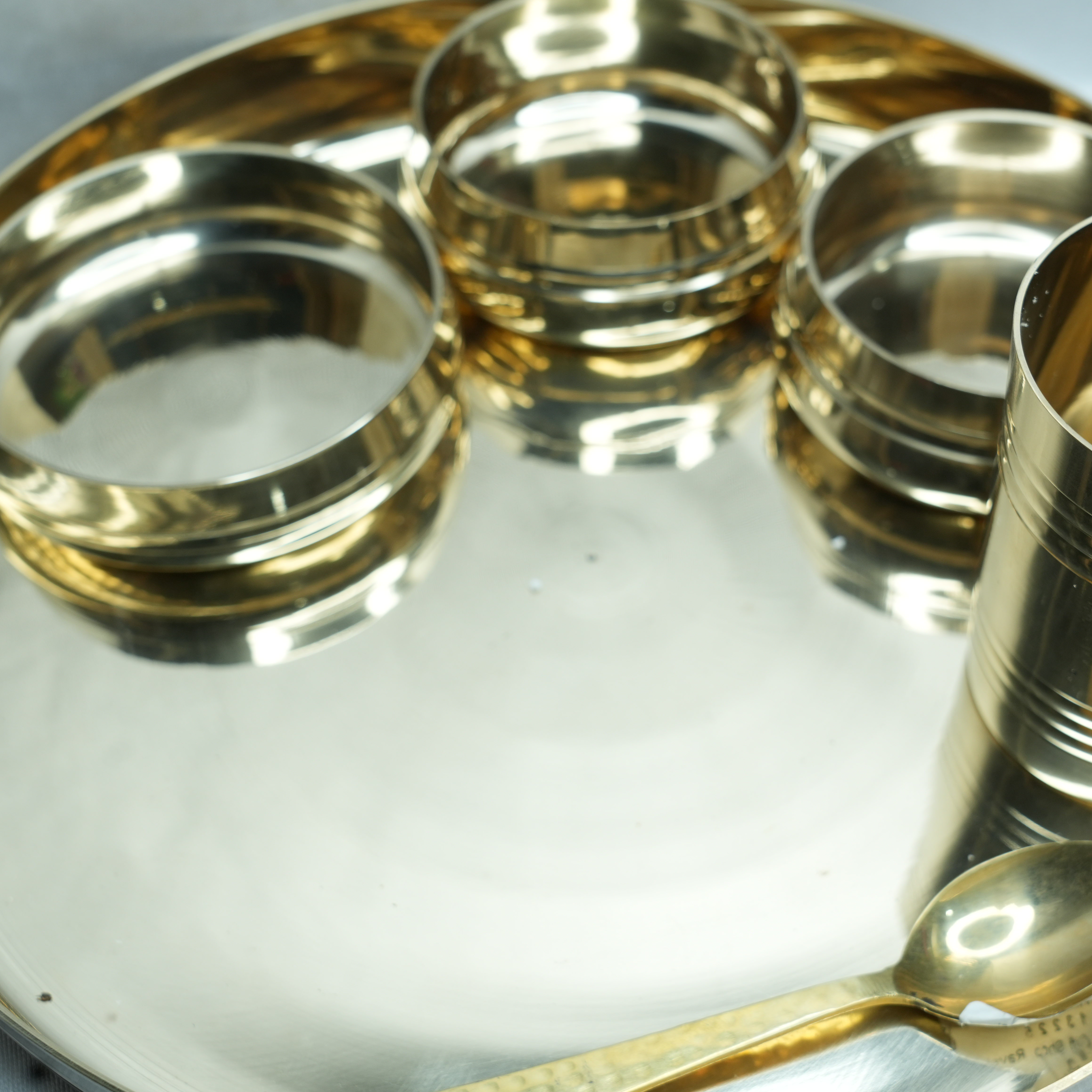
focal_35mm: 63
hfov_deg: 27.3
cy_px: 550
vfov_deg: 27.3
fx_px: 2248
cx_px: 600
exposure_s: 1/80
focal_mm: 49
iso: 400
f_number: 7.1
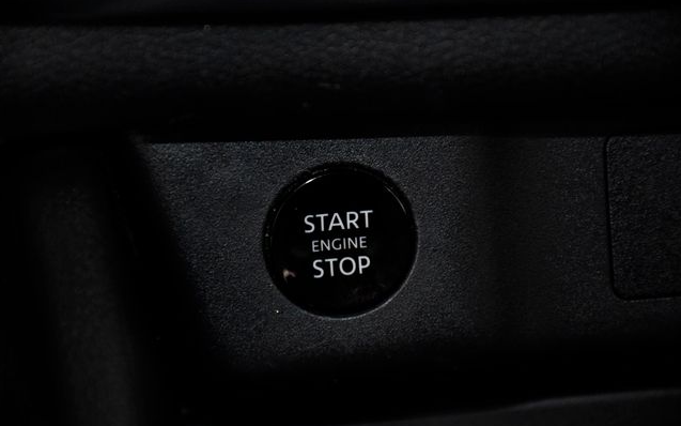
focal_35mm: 215
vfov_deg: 6.1
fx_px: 3990
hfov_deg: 9.8
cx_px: 340
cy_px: 224
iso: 2500
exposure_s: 1/60
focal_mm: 140
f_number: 5.6
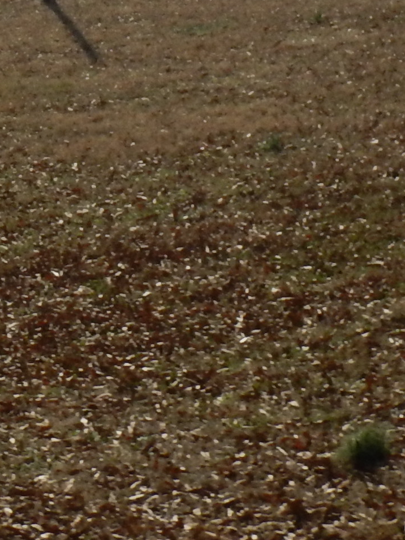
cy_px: -300
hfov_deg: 8.9
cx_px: -88
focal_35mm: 164
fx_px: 2559
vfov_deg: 11.5
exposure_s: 1/400
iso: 125
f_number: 8.3
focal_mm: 6.1
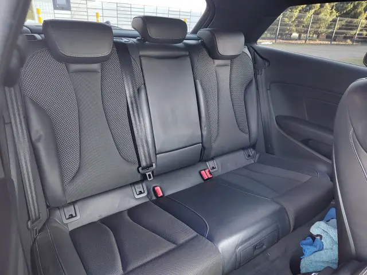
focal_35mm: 23
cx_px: 184
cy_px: 138
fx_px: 244
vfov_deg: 58.9
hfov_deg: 73.9
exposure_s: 1/33.3
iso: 456
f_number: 1.8
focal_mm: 5.56
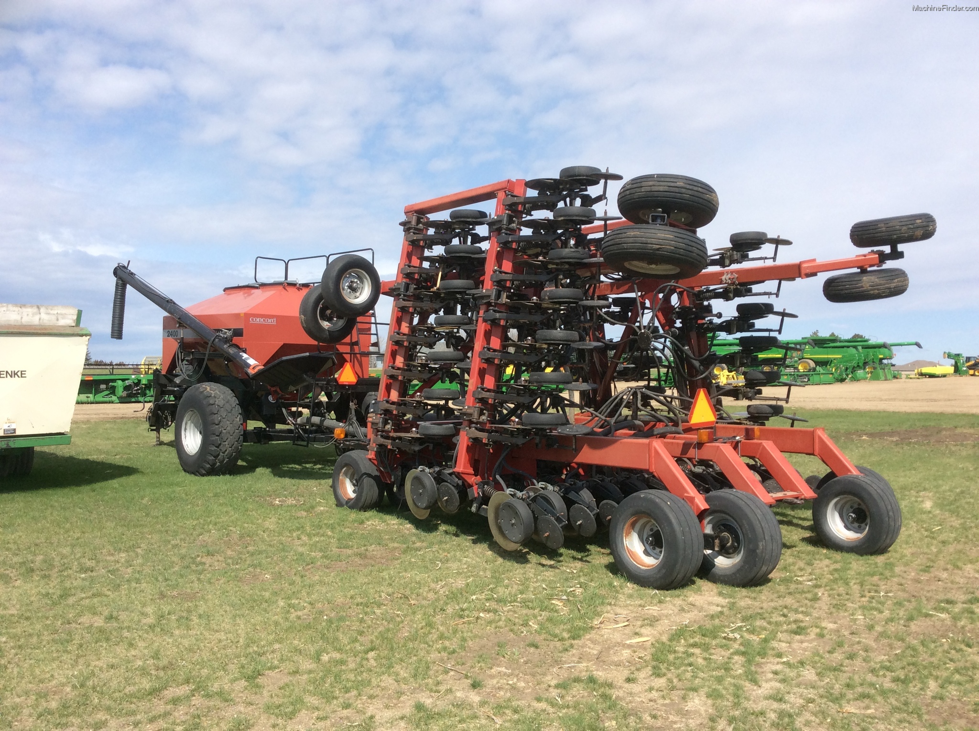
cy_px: 366
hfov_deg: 56.9
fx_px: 904
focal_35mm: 32
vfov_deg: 44.1
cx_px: 490
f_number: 2.4
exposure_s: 1/1395
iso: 32
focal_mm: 3.3
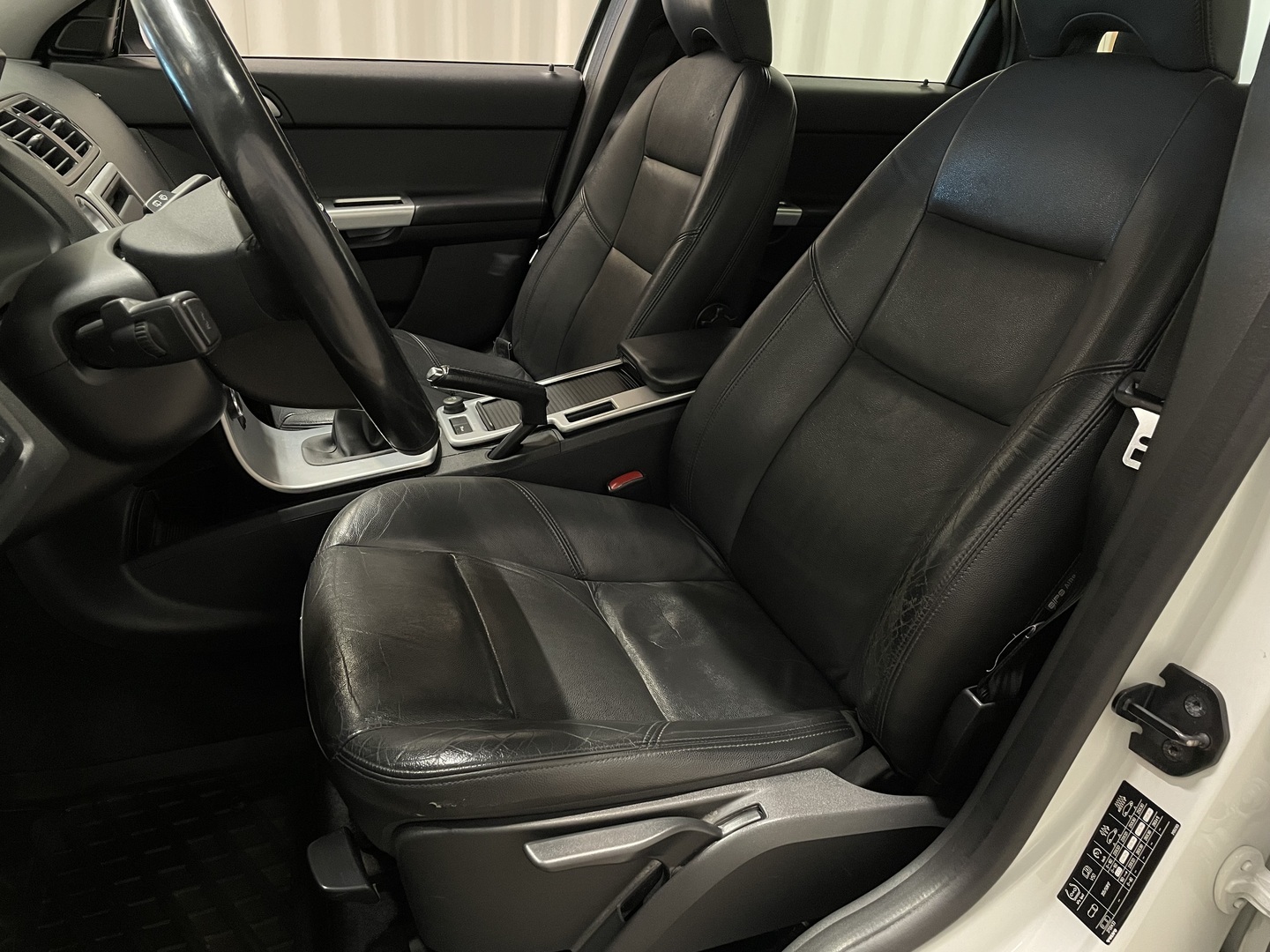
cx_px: 635
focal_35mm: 26
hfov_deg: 67.3
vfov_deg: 53.1
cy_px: 476
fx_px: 954
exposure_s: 1/50
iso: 320
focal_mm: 4.2
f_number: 1.6
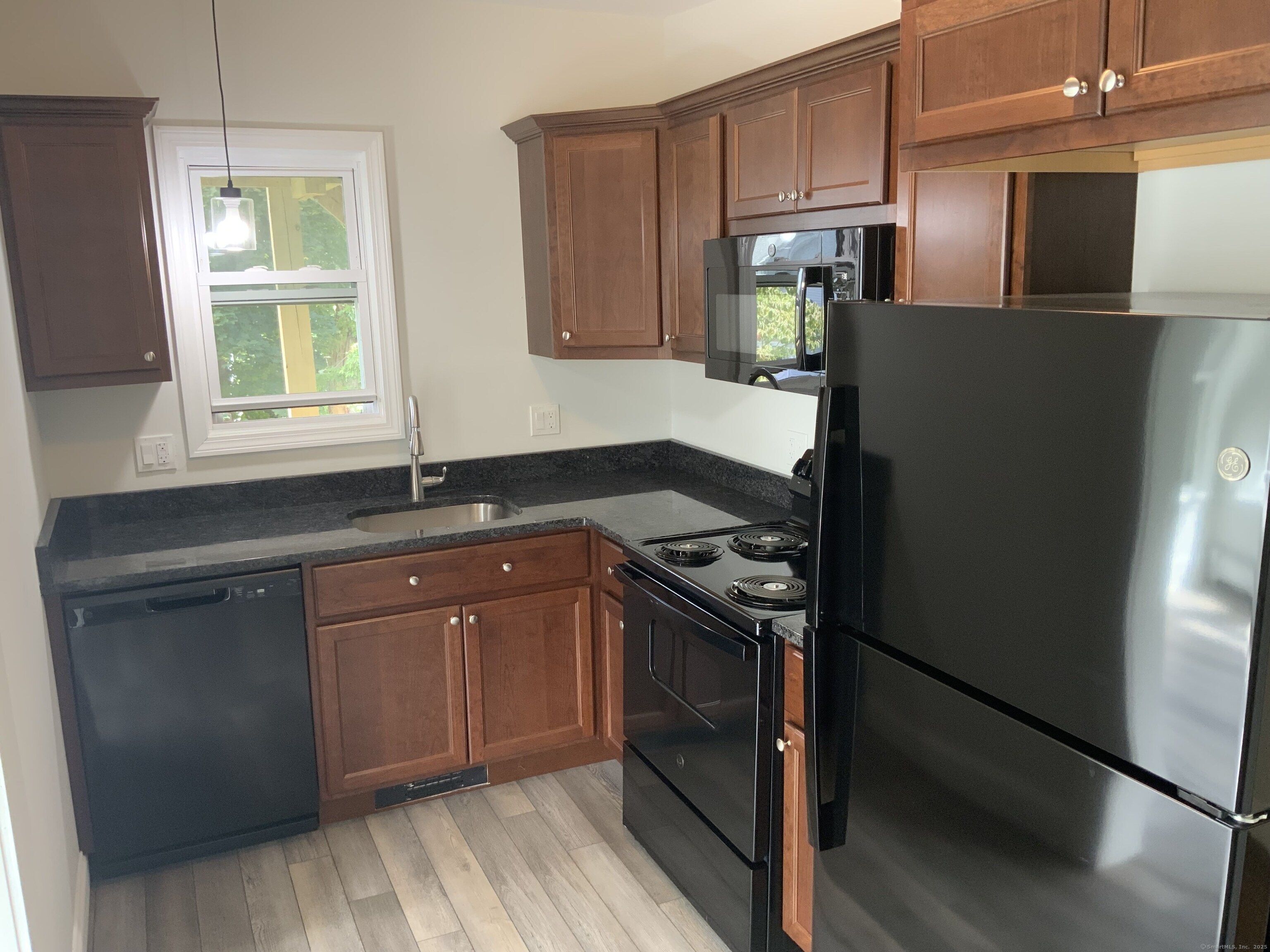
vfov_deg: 48.2
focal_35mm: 29
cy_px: 476
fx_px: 1064
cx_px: 635
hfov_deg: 61.7
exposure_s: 1/60
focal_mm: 3
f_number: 1.8
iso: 80
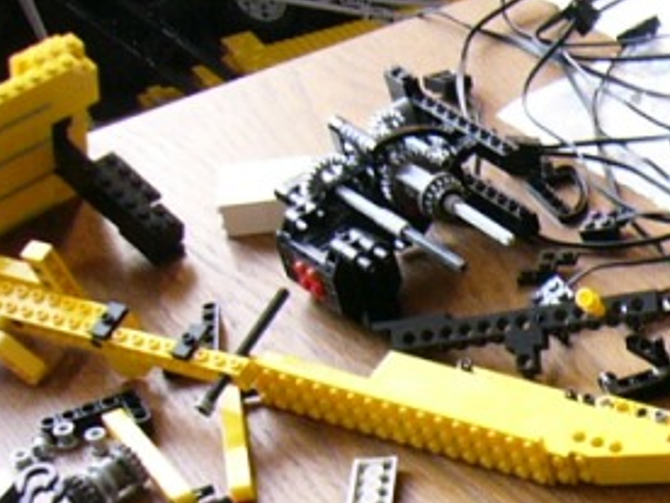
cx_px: 1170
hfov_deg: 13.7
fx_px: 2516
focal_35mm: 130
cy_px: 680
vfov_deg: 11.1
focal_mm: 5.8
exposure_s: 1/30
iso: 150
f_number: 2.8
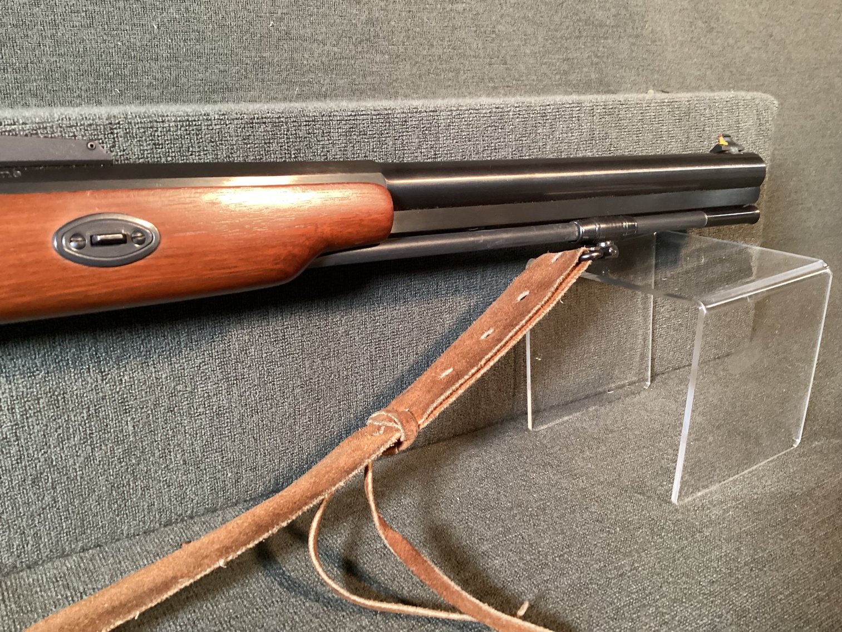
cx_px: 421
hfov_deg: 58.3
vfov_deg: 45.4
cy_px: 316
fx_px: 754
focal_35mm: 31
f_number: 2.4
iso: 400
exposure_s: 1/40
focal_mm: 3.3
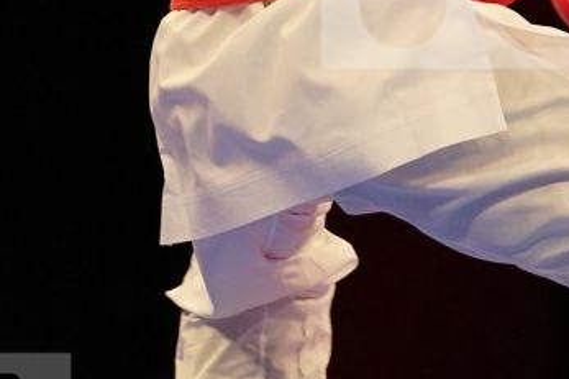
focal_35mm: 939
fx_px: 14834
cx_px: 1030
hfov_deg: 2.2
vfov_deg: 1.5
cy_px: -80
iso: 3200
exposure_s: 1/1000
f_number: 2.8
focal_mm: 181
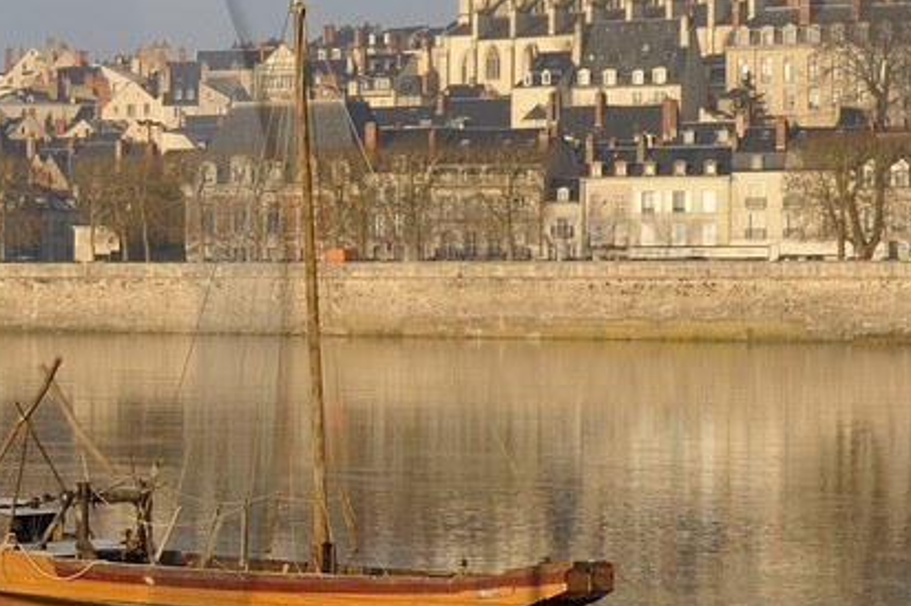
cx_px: -632
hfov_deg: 13.8
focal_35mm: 136
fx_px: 3439
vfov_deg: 10.1
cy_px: 323
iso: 200
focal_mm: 35
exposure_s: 1/125
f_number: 13
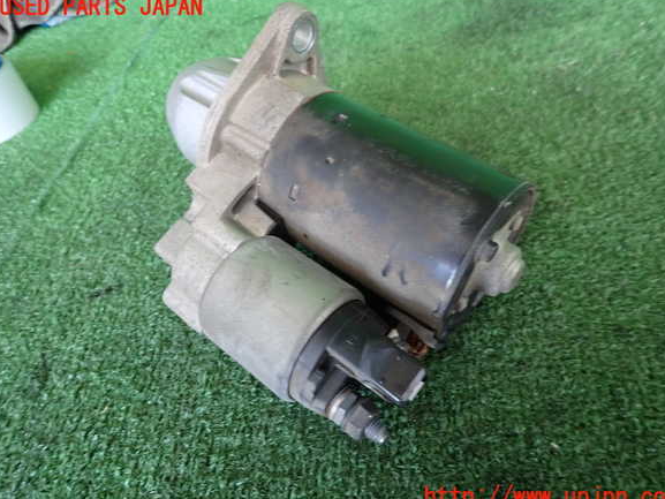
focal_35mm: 26
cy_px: 252
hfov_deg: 67.3
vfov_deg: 53.1
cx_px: 339
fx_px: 500
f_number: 2
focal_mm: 4.5
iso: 250
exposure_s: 1/30
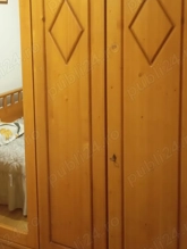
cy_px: 88
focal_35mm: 51
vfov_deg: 37.1
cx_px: 43
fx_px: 366
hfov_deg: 28.2
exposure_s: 1/20
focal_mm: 4.27
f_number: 1.8
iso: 2725
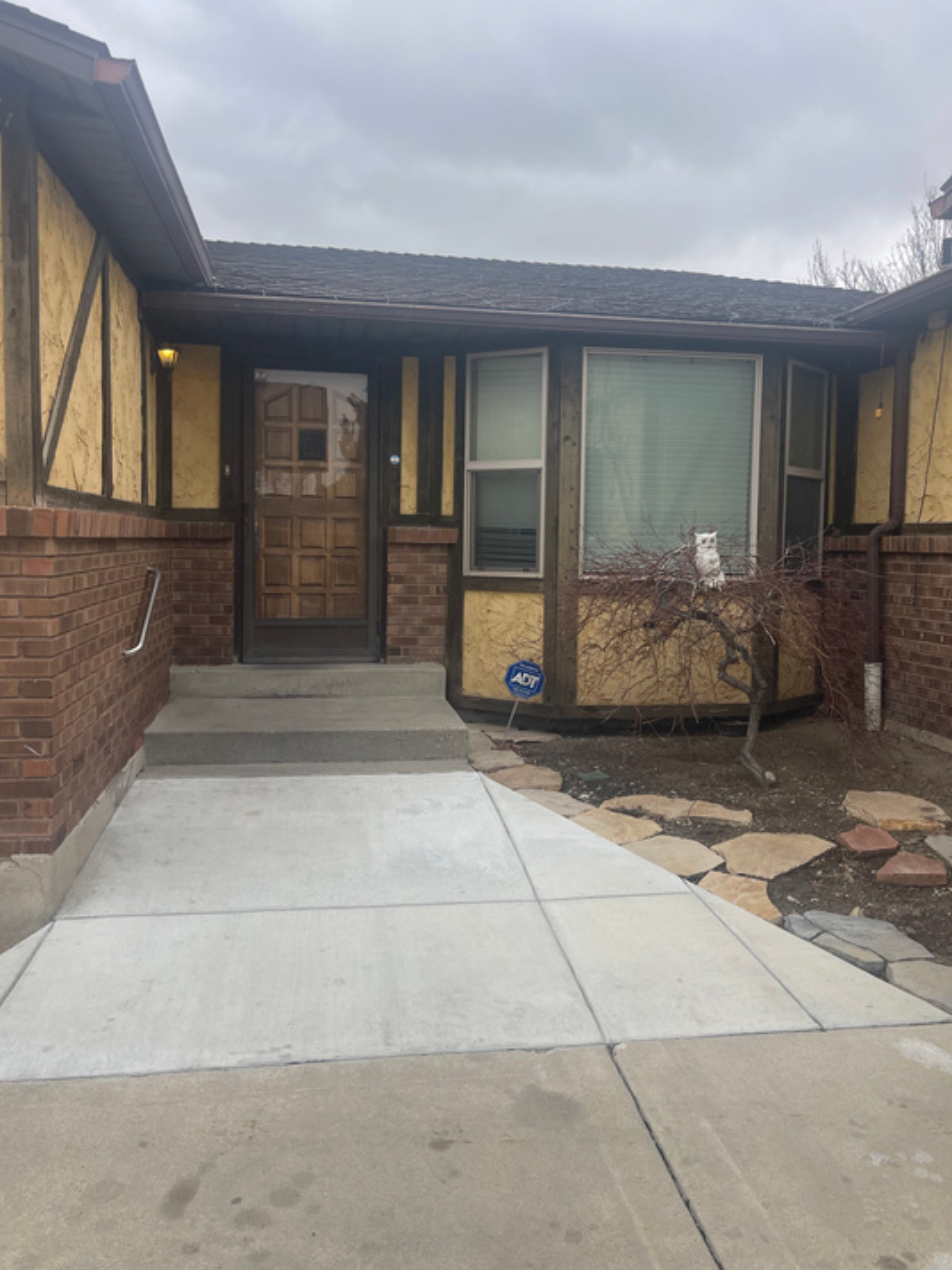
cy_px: 586
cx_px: 502
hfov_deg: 51.3
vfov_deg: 65.2
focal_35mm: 27
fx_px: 990
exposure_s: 1/813
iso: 32
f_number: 1.6
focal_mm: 5.1
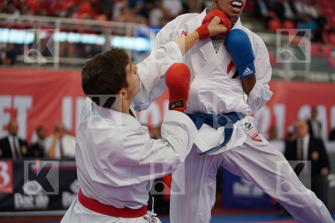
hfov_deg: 19.8
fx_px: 958
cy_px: 112
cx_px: 168
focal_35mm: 103
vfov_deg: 13.3
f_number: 2.8
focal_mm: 103
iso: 1600
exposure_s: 1/1000
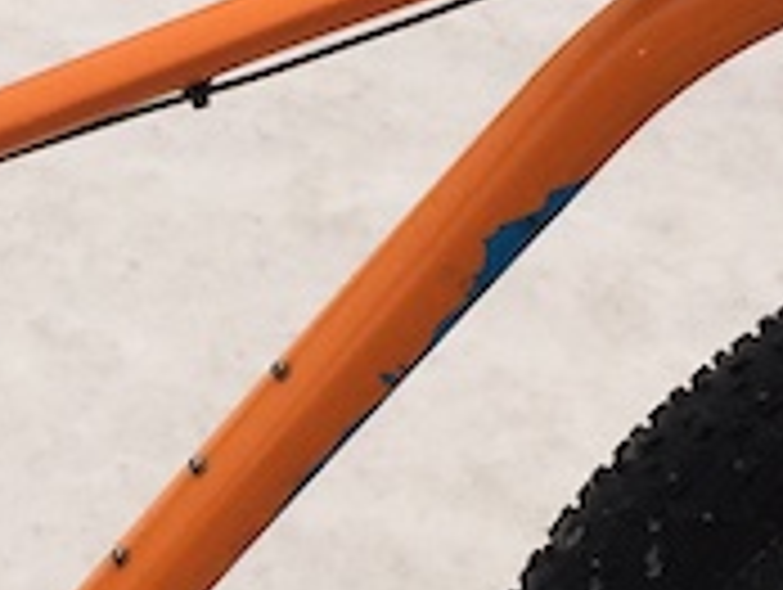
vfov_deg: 11.1
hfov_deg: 14.6
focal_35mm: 133
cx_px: 45
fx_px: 3013
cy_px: 446
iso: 32
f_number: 2.2
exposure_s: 1/1236
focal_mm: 4.15
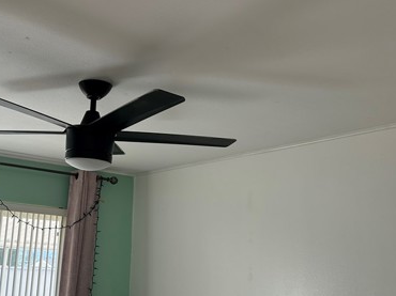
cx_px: 127
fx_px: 514
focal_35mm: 45
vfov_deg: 32.1
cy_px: 170
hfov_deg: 41.5
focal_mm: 5.7
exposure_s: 1/126
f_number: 1.5
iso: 64
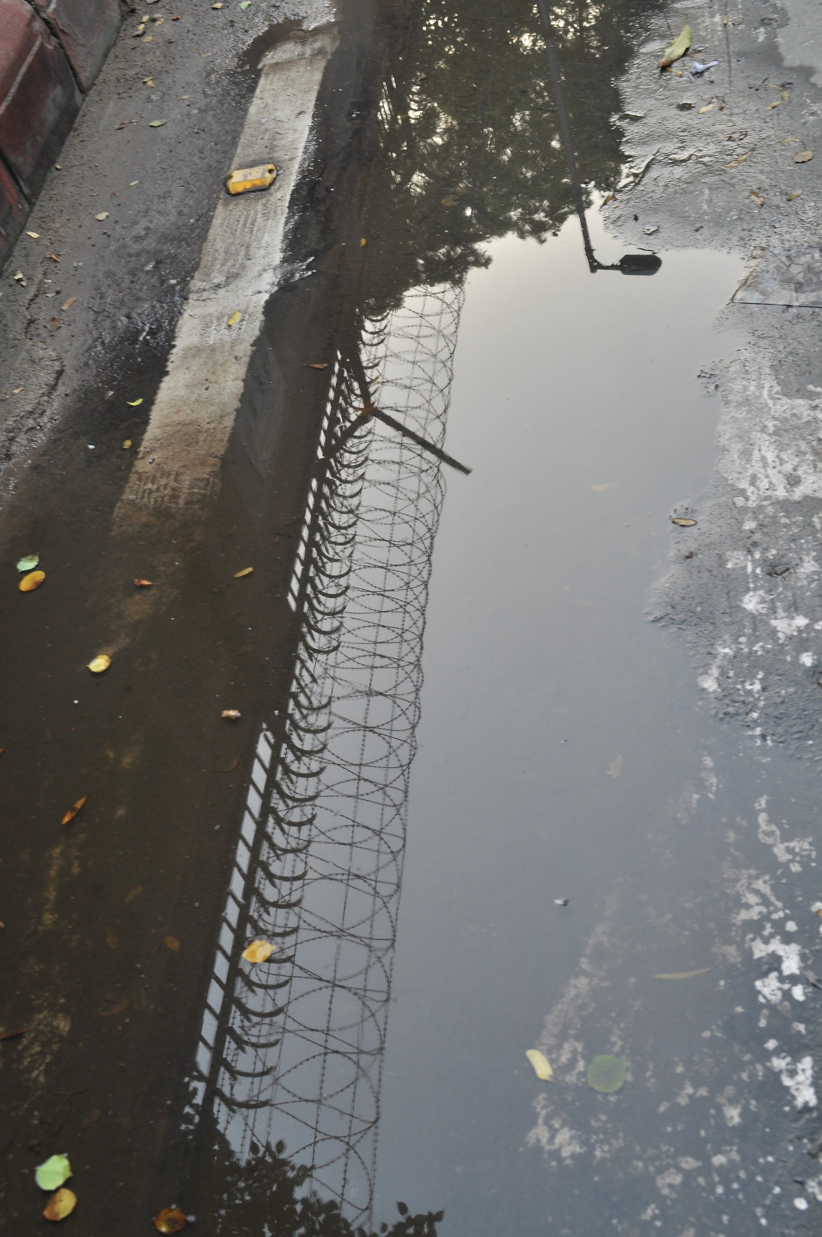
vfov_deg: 46.4
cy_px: 618
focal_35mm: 42
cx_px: 411
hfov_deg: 31.8
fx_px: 1442
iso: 200
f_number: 11
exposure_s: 1/8
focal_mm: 28
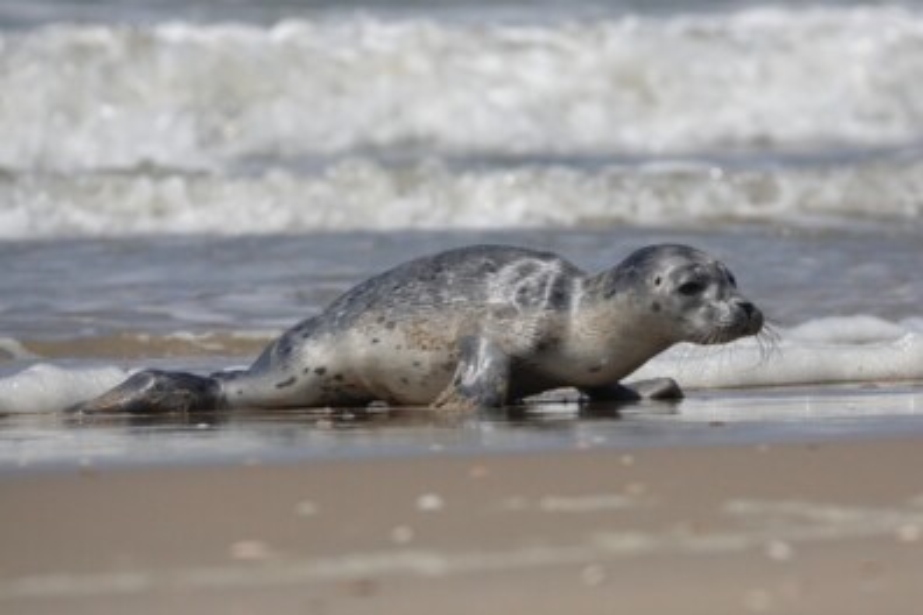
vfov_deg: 2.3
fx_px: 15382
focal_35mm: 600
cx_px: 462
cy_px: 308
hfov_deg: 3.4
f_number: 5.6
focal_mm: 220
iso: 800
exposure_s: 1/6400
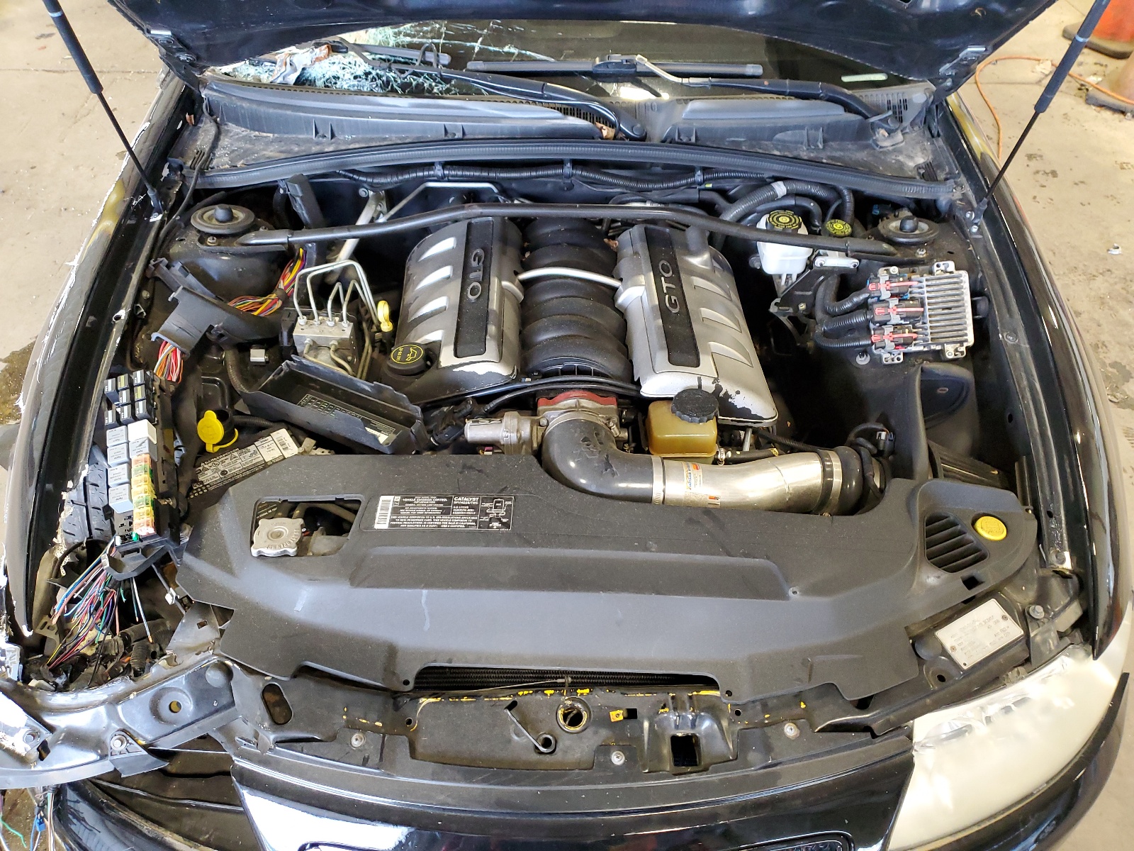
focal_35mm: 26
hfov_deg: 67.3
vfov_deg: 53.1
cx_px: 567
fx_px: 852
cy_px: 426
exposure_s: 1/60.2
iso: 260
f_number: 1.5
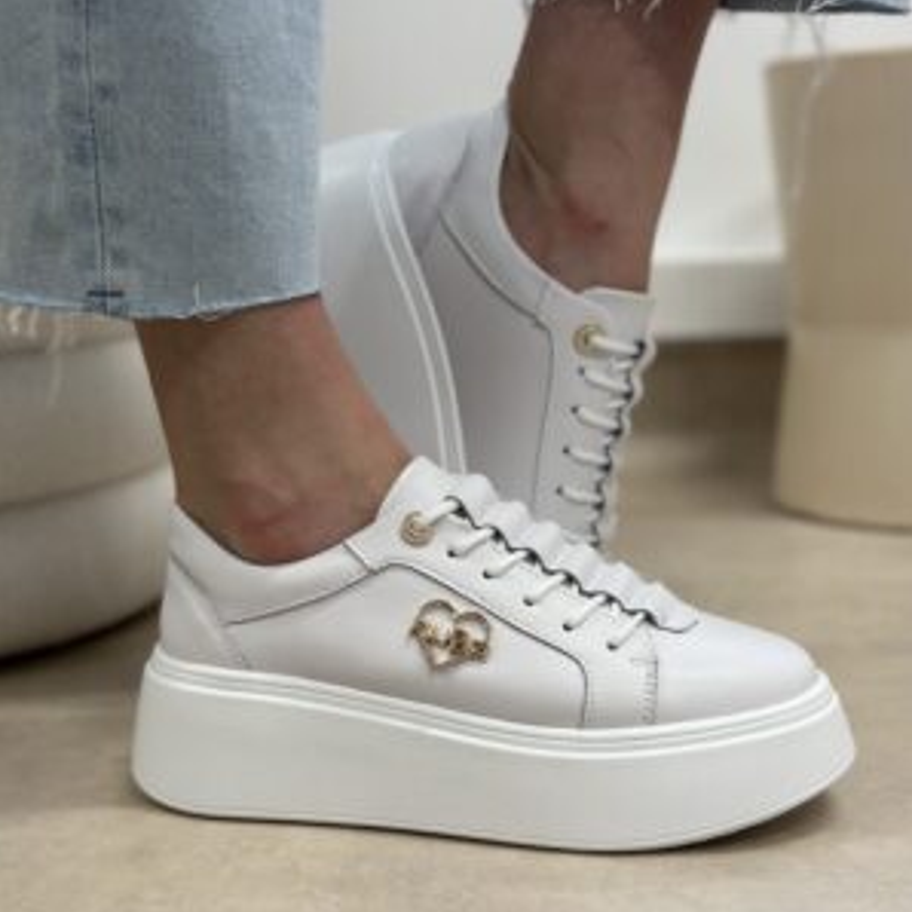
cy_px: 404
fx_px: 1699
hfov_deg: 30.0
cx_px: 456
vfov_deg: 30.0
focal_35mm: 57
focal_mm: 6.86
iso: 125
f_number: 1.78
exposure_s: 1/100
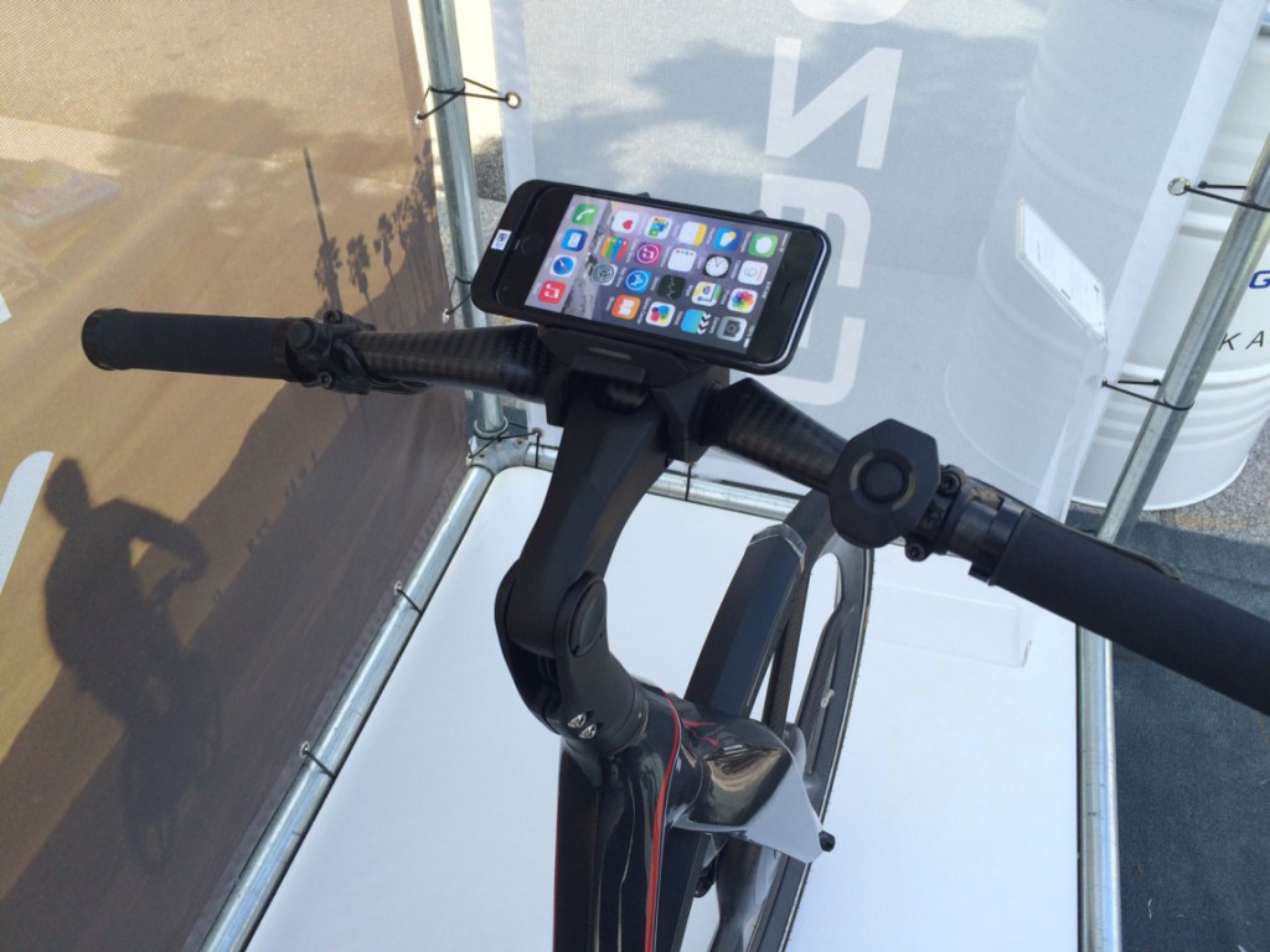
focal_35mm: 29
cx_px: 635
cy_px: 476
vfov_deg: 48.2
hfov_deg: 61.7
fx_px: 1064
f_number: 2.2
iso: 32
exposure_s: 1/494
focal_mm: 4.15
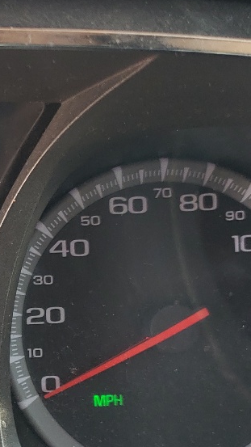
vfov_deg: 25.7
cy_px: 313
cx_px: -175
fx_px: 970
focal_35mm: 82
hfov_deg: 13.5
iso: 52
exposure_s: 1/60.2
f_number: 1.5
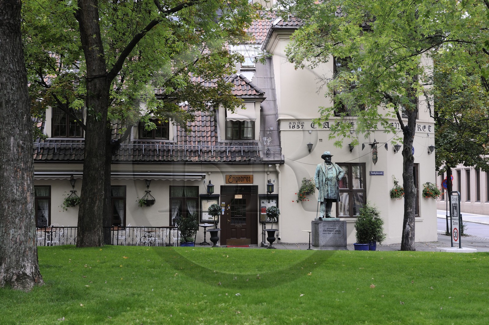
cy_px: 162
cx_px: 244
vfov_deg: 19.4
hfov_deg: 28.9
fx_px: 950
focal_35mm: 70
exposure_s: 1/80
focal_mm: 70
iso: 800
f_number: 7.1
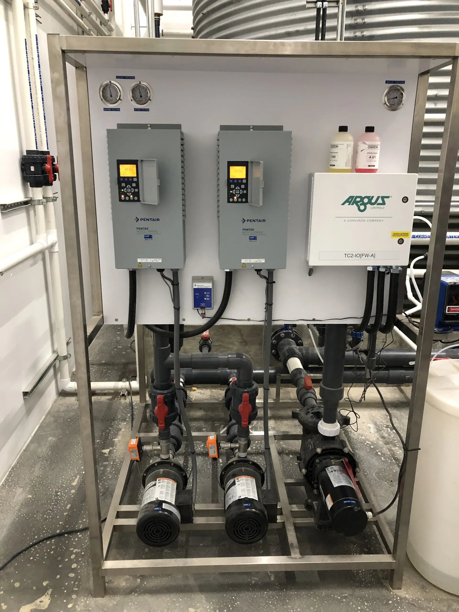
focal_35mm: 28
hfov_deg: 49.7
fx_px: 495
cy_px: 306
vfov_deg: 63.4
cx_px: 230
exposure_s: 1/15
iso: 100
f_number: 1.8
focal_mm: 3.99
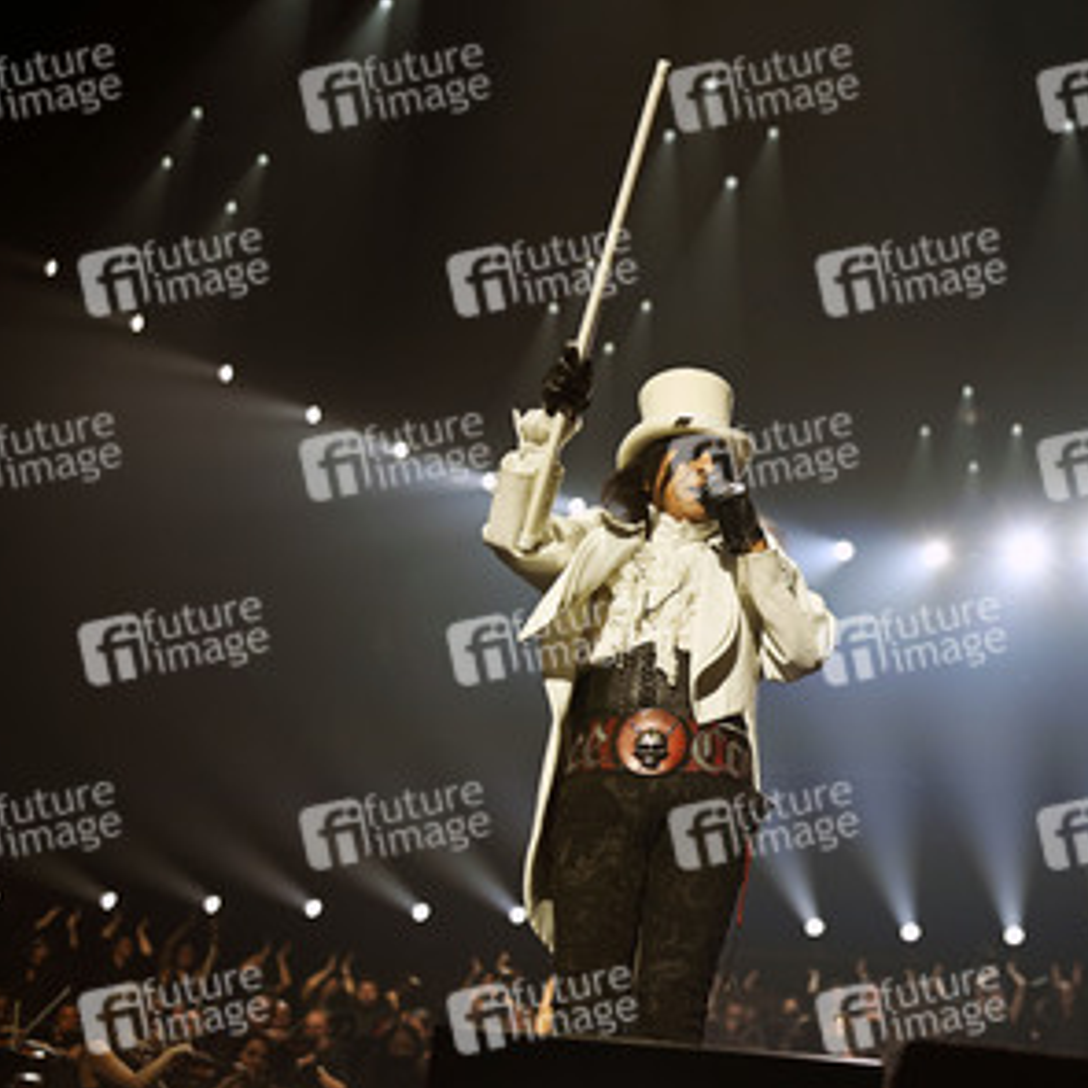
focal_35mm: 52
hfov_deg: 32.2
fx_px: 1849
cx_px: 813
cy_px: 550
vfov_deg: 32.8
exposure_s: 1/320
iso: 360
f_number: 2.1
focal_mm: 40
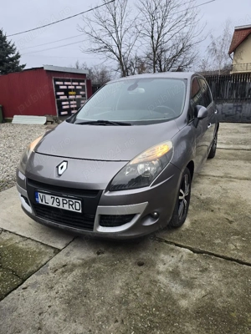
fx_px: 222
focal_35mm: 23
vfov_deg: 73.9
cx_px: 126
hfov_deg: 58.9
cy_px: 167
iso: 25
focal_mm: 6.3
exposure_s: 1/182
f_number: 1.7
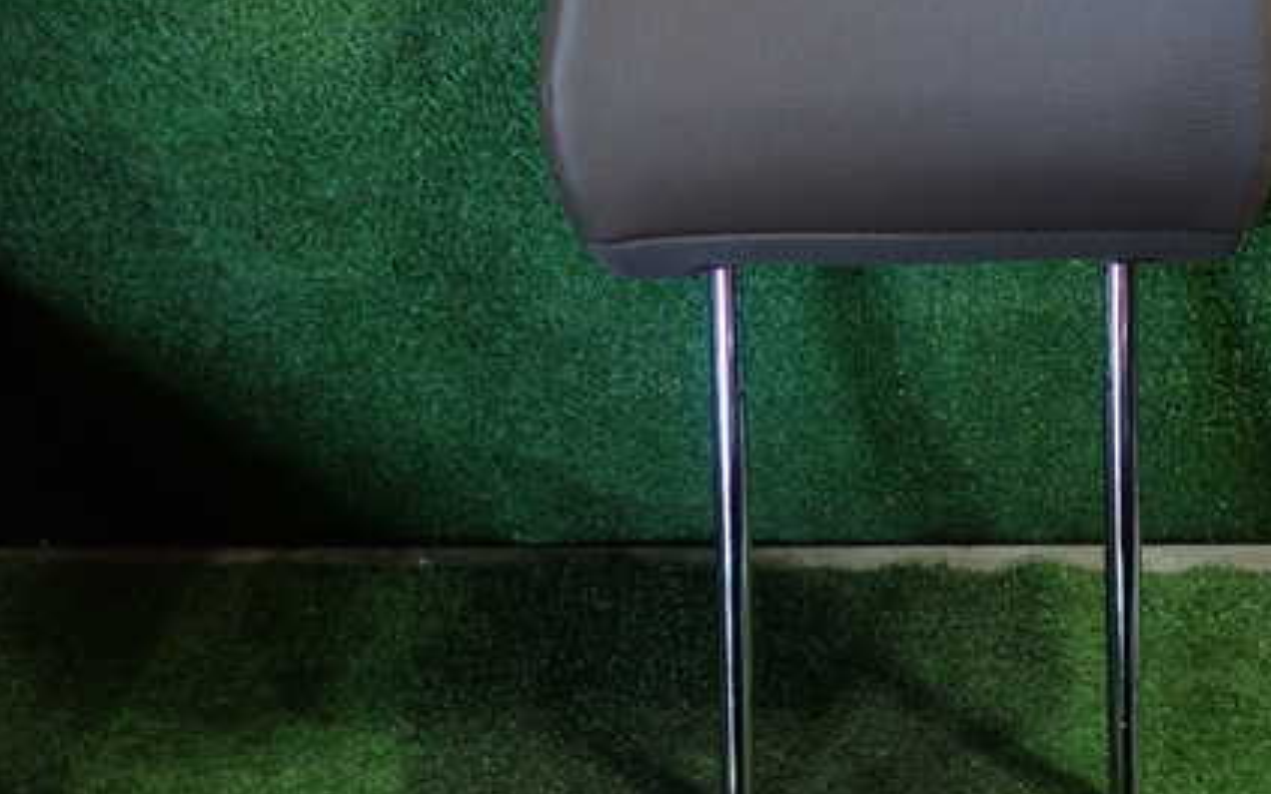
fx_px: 1559
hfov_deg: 43.5
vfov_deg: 28.3
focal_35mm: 45
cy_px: 231
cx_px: 887
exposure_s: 1/40
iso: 200
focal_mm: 5.4
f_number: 2.3
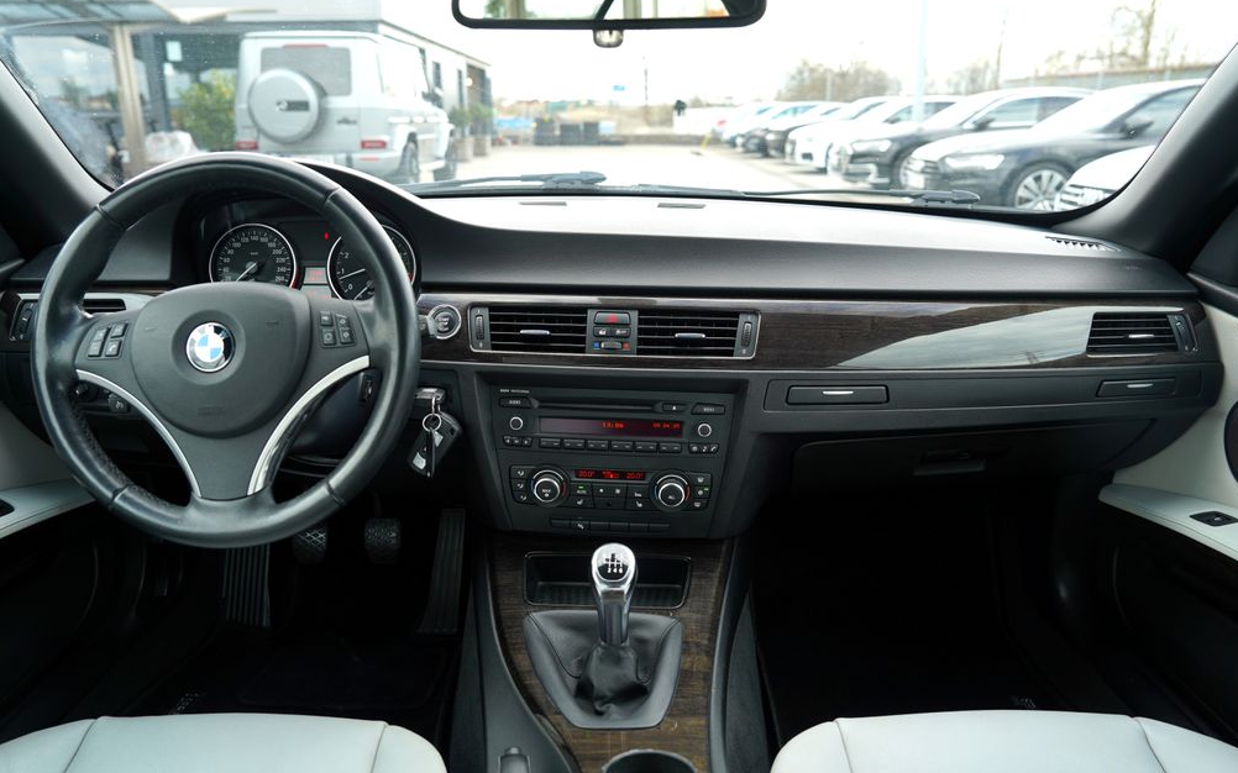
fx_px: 843
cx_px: 631
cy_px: 406
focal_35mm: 25
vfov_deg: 49.2
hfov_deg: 72.5
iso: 125
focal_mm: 24
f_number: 4
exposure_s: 1/160
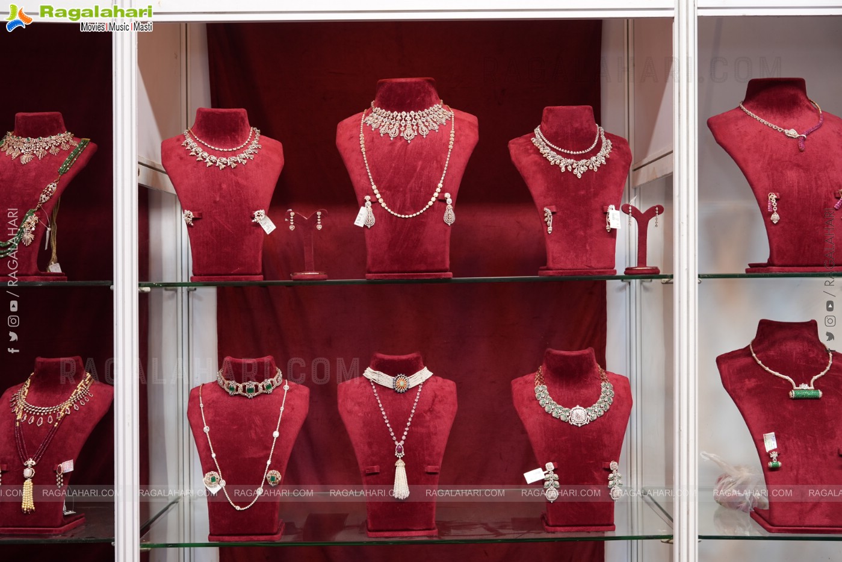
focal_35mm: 50
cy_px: 281
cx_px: 421
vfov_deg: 27.2
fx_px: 1160
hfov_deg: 39.9
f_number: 5
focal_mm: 49.6
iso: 250
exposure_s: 1/125
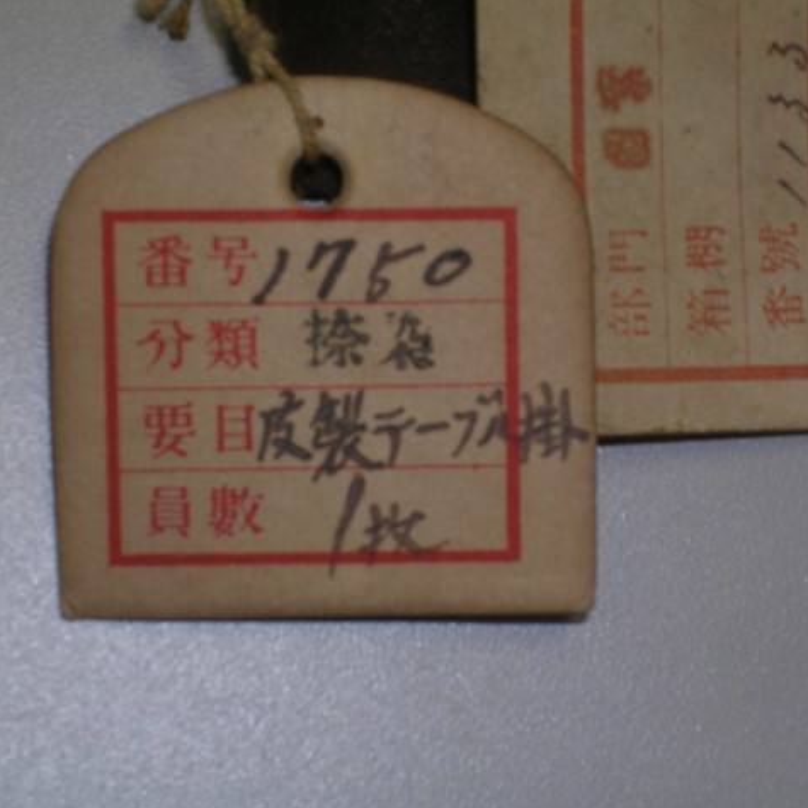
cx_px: 378
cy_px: 405
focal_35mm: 125
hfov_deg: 14.0
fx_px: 3301
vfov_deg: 14.0
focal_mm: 15.9
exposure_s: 1/60.1
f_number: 9.3
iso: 50
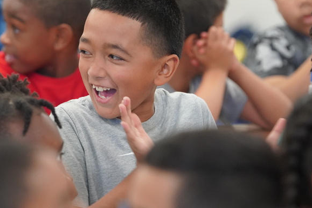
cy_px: 108
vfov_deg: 4.3
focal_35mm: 320
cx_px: 107
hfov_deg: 6.4
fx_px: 2773
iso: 6400
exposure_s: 1/200
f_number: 4
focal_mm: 181
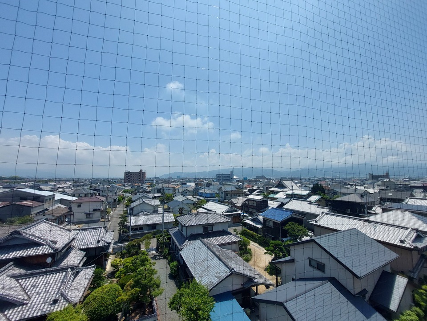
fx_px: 160
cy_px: 160
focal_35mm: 13
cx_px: 214
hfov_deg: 106.2
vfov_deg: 89.9
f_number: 2.2
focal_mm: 1.74
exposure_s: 1/3637
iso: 64
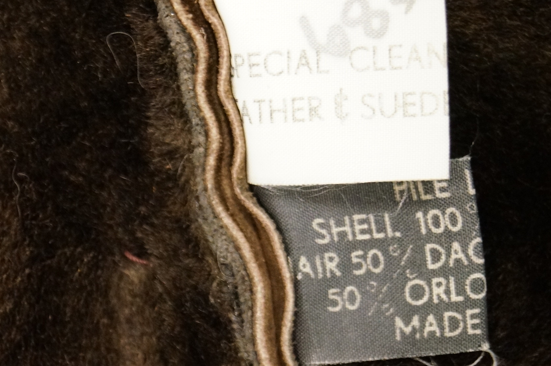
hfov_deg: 18.6
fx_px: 1681
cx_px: 293
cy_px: 170
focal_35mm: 110
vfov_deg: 12.4
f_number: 5.6
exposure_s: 1/30
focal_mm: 50
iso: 3200
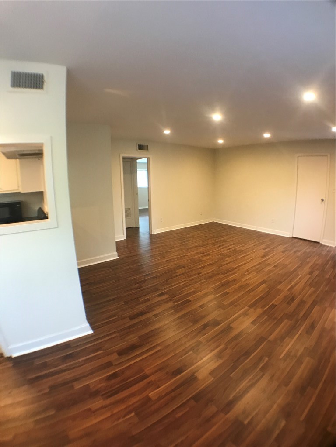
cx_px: 168
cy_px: 224
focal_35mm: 28
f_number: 1.8
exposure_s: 1/15
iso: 64
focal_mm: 3.99
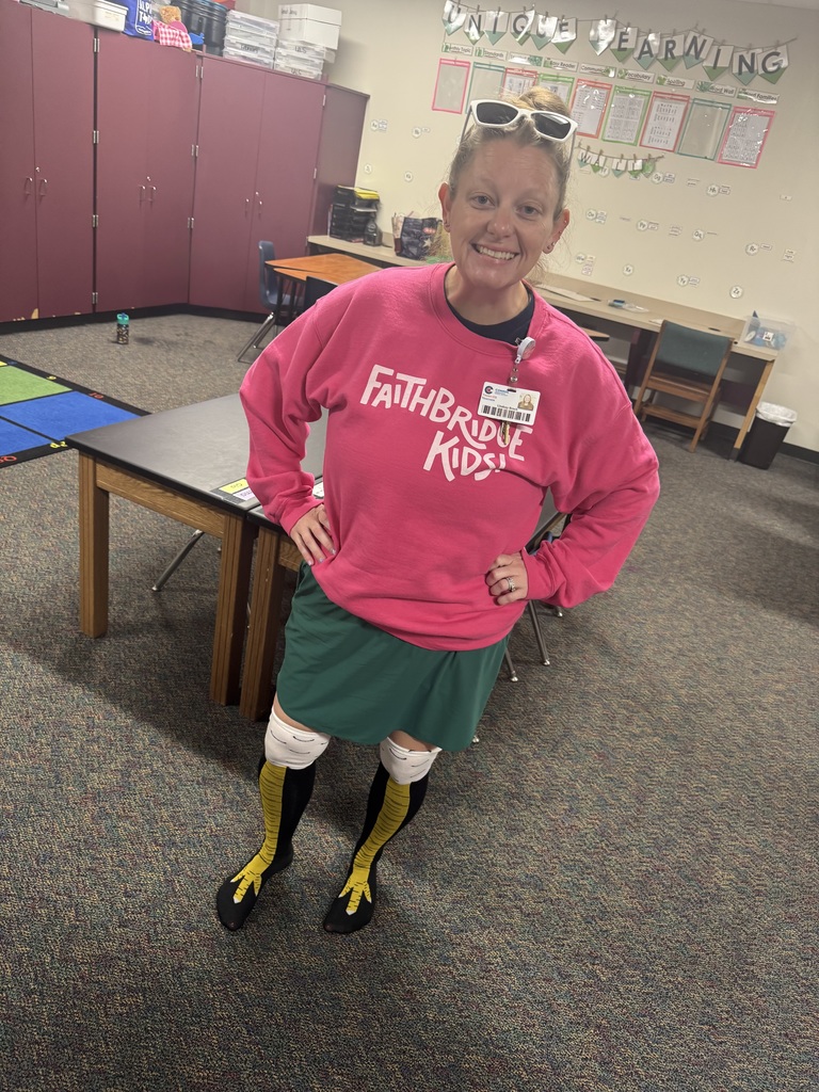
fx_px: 757
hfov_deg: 56.8
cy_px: 546
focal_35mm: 24
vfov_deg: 71.6
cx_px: 410
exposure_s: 1/60
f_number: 1.78
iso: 200
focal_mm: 6.76
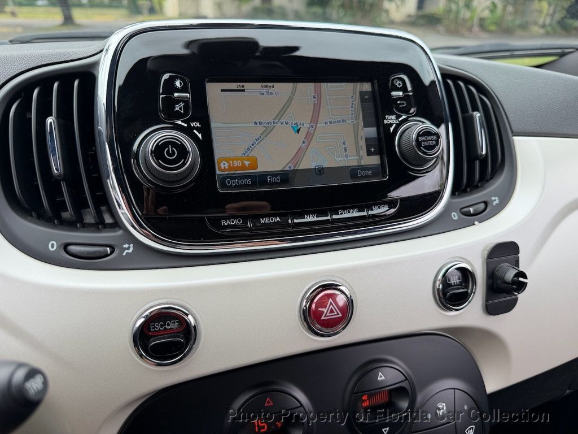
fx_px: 401
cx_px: 289
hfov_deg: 71.6
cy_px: 217
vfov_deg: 56.8
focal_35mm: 24
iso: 80
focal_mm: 6.76
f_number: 1.78
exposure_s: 1/757
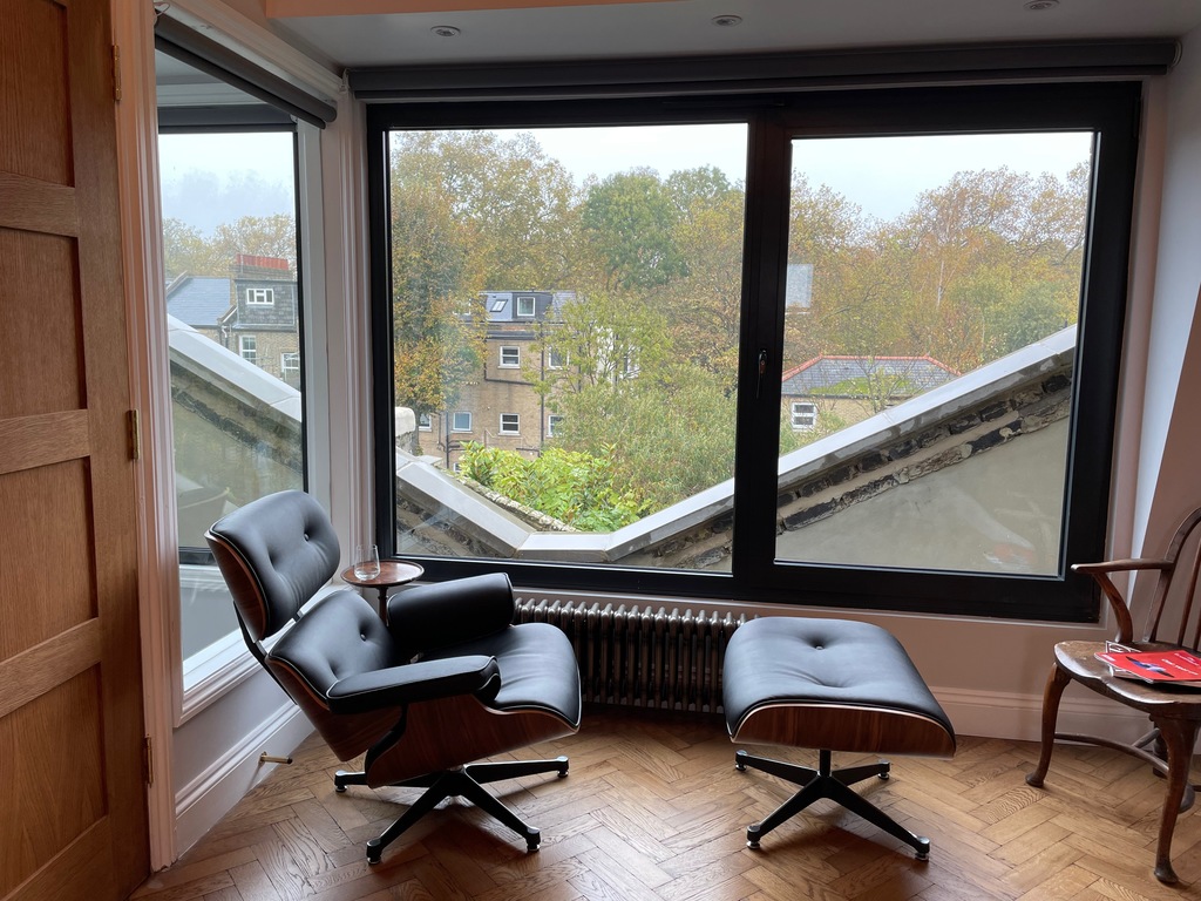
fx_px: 902
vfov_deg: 53.1
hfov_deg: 67.3
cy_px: 450
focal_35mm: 26
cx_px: 600
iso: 50
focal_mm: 4.2
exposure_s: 1/100
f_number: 1.6
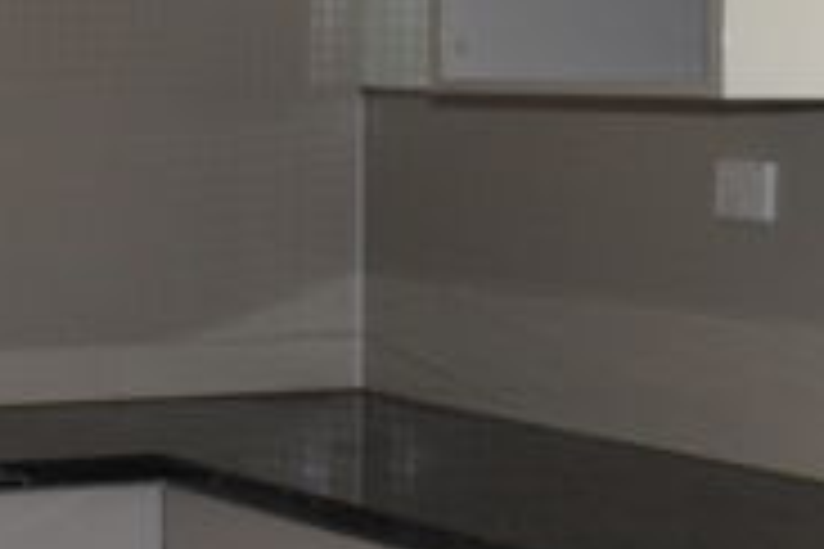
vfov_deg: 10.3
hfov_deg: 15.4
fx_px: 3044
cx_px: 428
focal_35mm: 133
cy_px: 158
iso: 200
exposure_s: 1/60
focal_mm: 18
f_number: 3.5
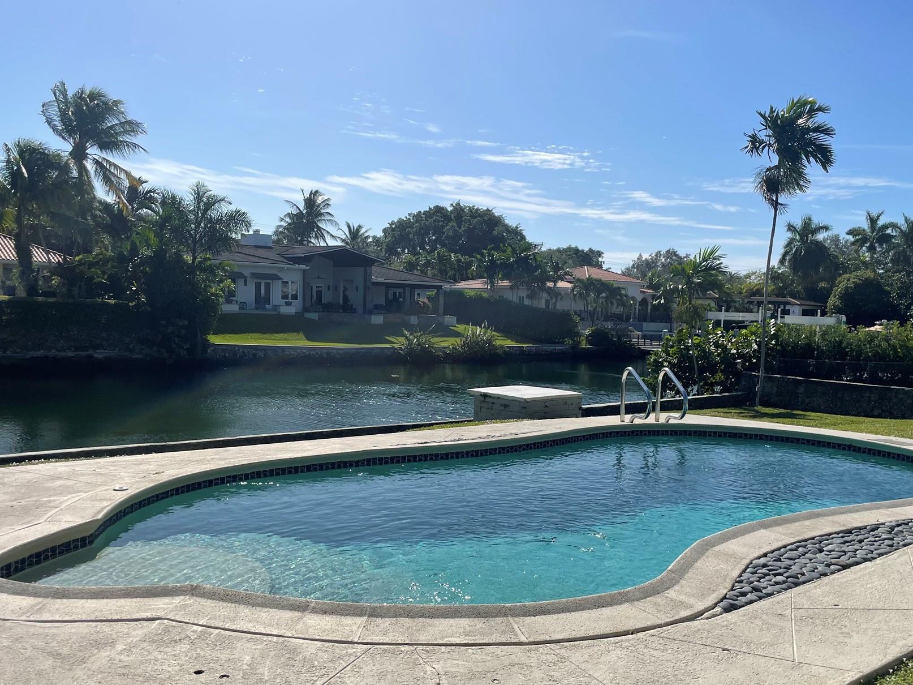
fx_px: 870
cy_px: 397
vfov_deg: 42.8
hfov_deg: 55.3
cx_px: 480
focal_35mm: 33
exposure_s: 1/7813
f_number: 1.6
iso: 32
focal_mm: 4.2
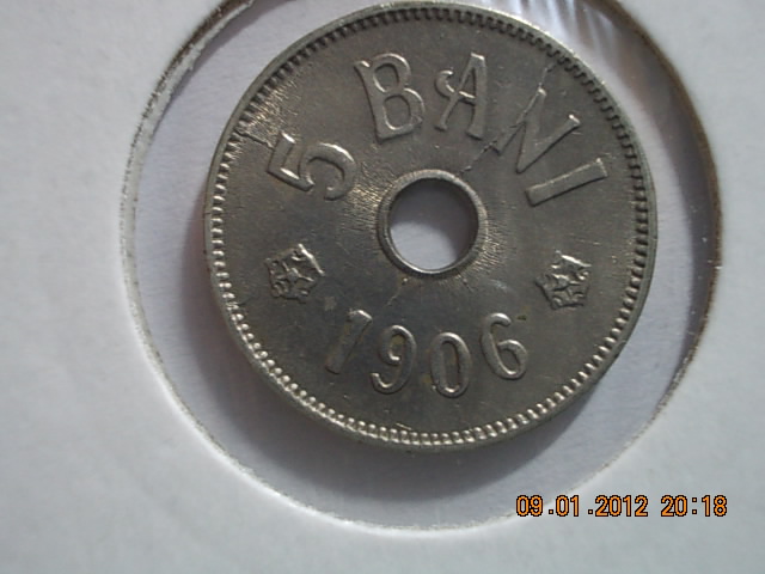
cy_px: 287
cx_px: 382
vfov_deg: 33.6
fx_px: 950
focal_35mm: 43
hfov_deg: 43.9
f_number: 3.3
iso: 200
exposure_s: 1/5
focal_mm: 6.1
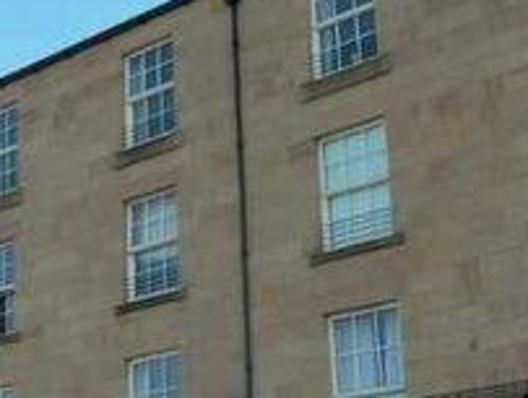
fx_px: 1314
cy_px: 248
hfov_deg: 22.1
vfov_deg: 17.2
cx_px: 31
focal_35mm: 86
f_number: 4
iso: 125
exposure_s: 1/320
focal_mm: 4.1
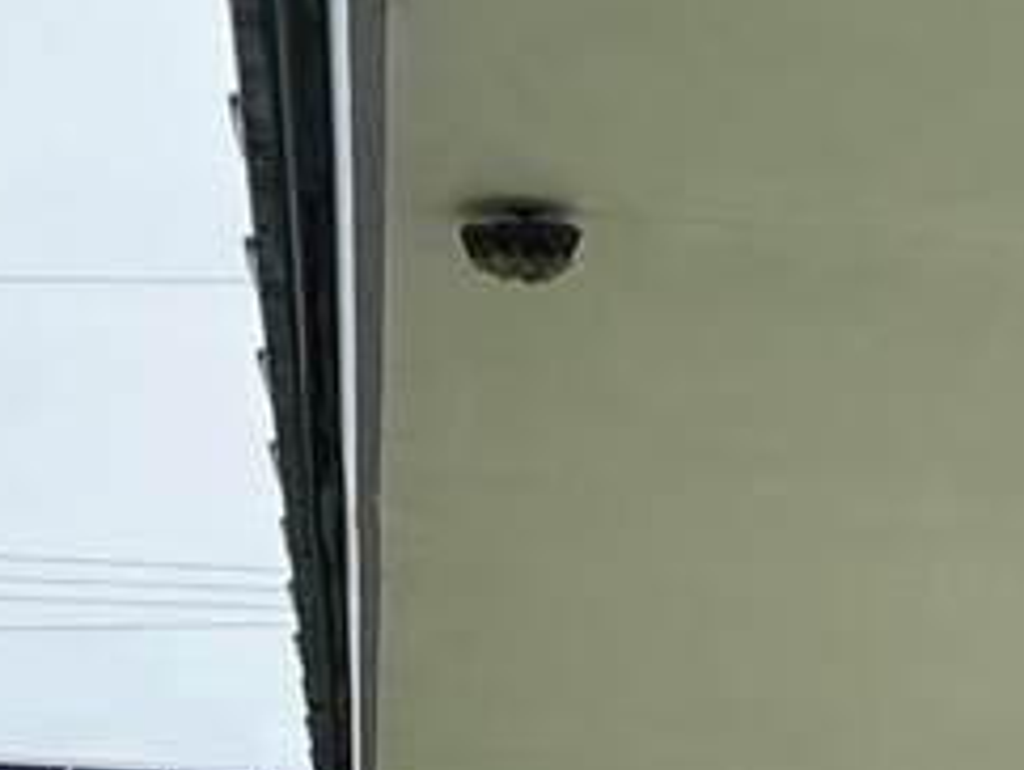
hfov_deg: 14.4
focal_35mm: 132
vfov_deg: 10.7
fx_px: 3909
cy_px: 1240
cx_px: 1295
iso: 32
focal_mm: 5.1
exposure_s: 1/1048
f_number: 1.6
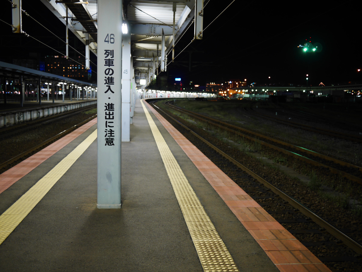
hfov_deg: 46.8
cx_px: 181
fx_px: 418
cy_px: 136
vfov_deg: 36.0
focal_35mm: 40
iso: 400
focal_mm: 20
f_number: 1.8
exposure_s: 1/13
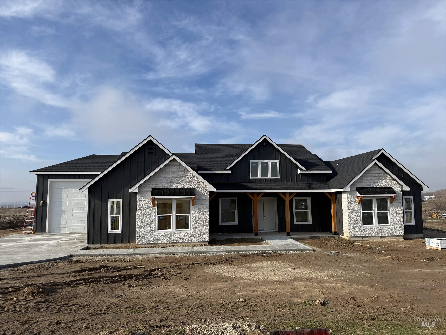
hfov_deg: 71.6
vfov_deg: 56.8
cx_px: 223
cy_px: 168
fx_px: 309
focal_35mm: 24
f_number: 1.78
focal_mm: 6.76
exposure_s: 1/4975
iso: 80
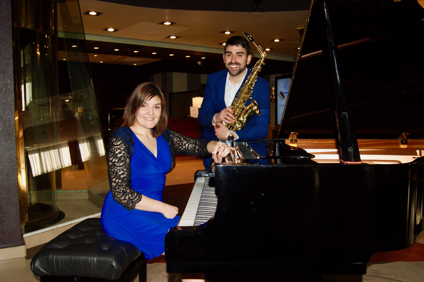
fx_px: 388
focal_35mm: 33
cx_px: 212
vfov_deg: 39.9
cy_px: 141
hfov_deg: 57.3
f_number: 5.6
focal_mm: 22
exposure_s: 1/60
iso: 400
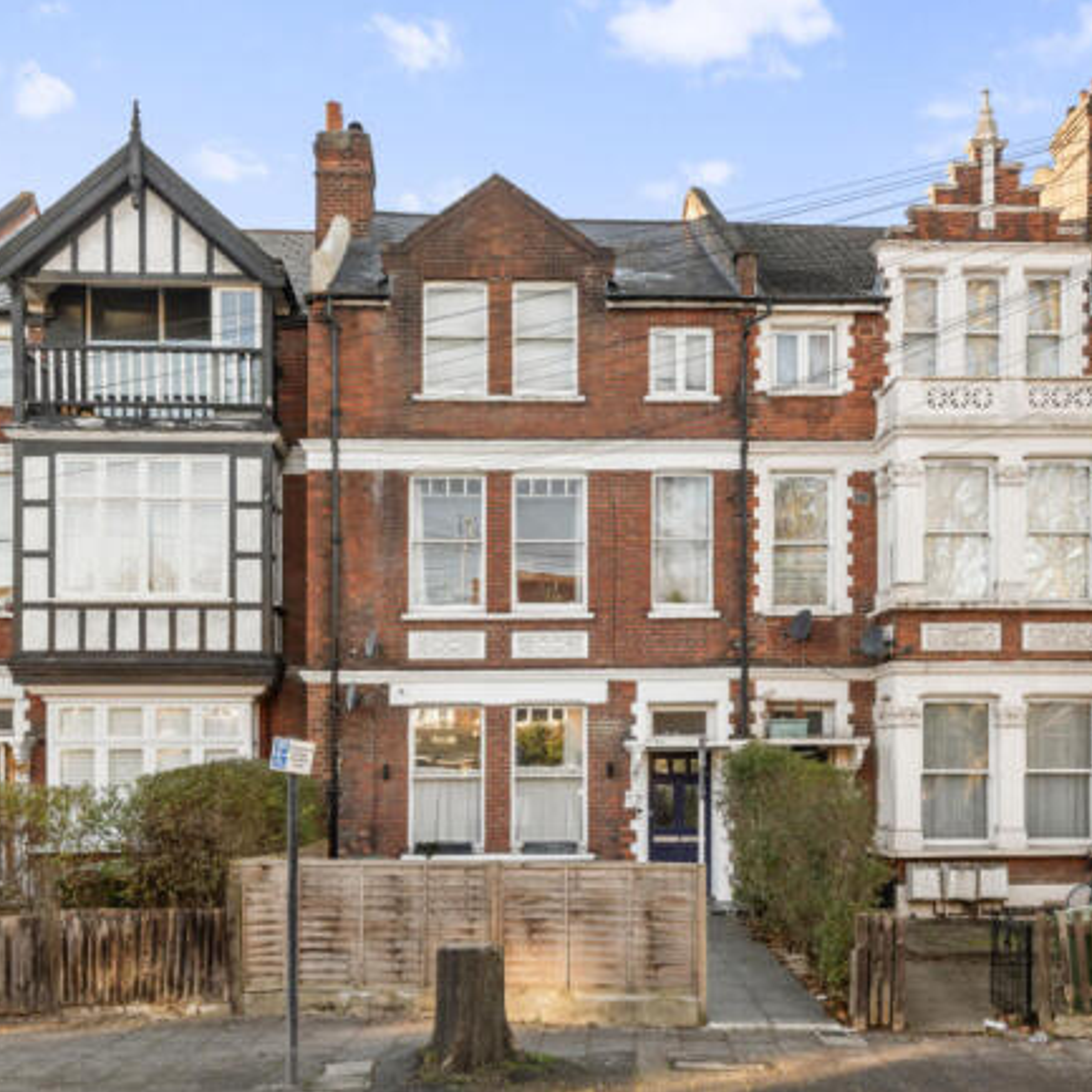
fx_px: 1285
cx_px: 522
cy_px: 543
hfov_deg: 46.0
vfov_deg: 46.0
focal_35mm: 36
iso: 640
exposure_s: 1/250
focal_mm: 28
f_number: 10
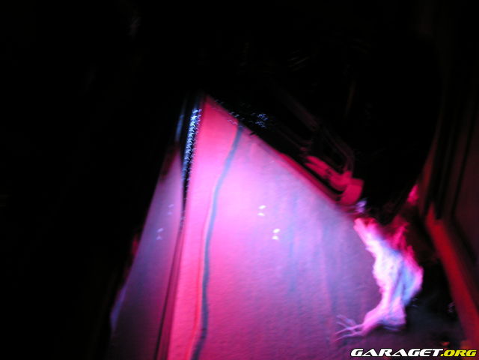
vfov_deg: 37.7
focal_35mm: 38
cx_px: 240
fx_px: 526
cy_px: 180
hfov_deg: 49.0
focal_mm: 7.8
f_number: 2.8
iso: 200
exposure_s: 1.5
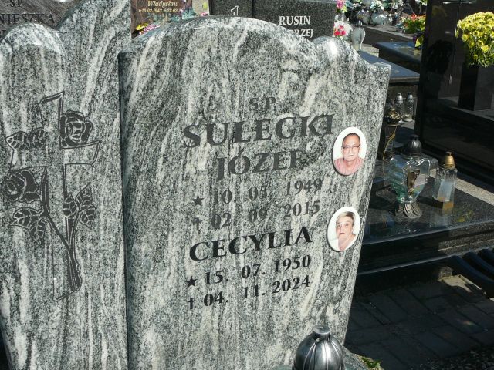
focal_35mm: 49
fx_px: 699
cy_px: 185
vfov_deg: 29.7
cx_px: 247
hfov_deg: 38.9
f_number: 5.6
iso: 80
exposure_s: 1/500
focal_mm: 7.3
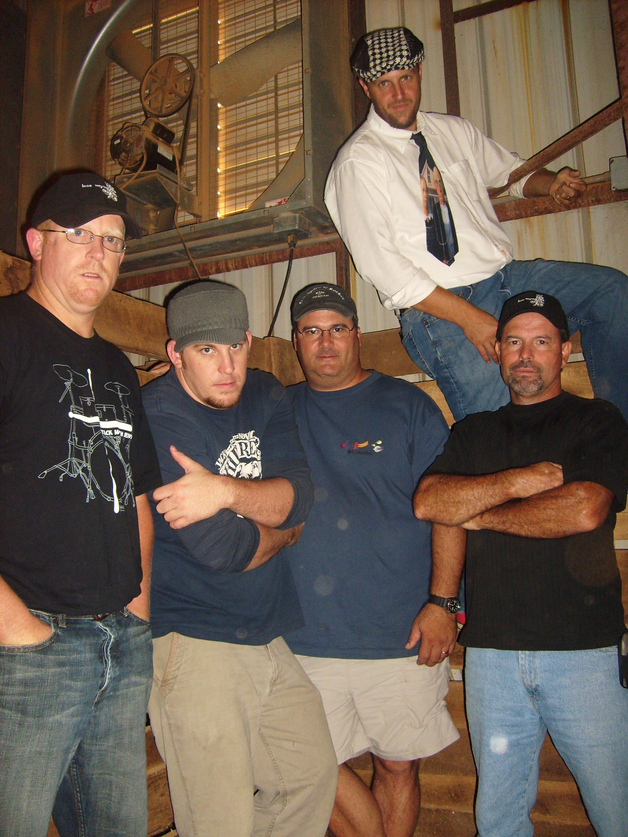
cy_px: 418
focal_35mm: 35
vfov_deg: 52.6
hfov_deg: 40.7
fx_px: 847
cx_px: 314
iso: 100
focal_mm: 5.8
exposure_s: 1/45
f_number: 2.8
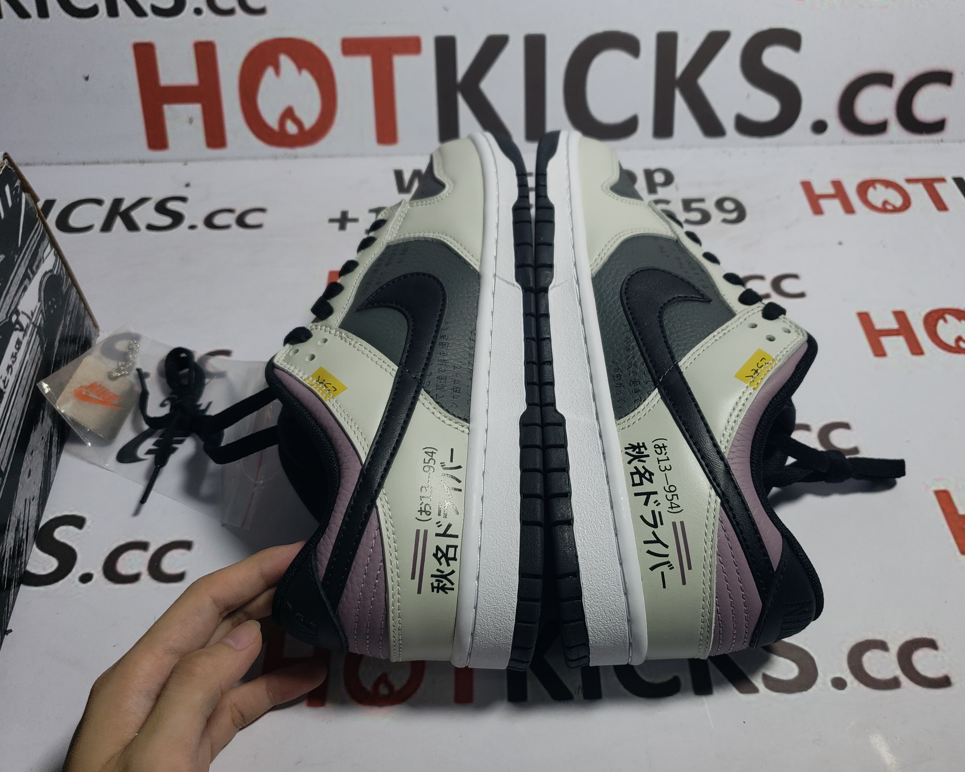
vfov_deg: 51.5
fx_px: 800
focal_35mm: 28
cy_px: 378
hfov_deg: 62.1
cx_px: 524
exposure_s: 1/559
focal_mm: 4.3
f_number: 1.5
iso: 50
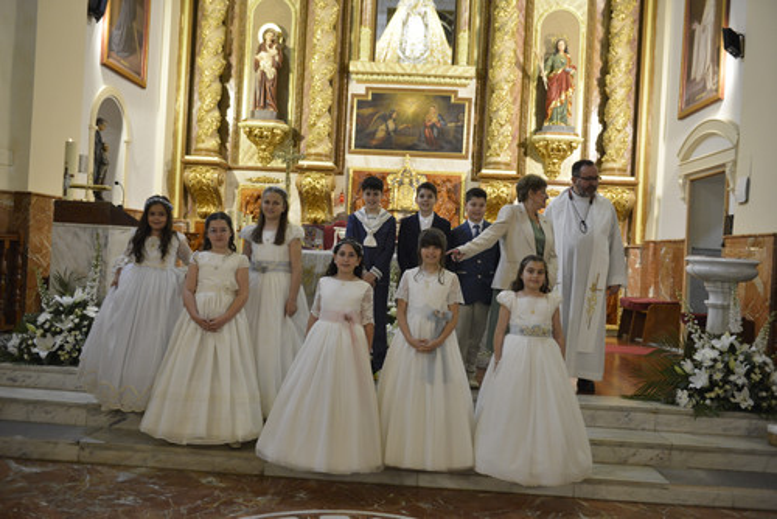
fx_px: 691
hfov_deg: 58.7
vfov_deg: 41.2
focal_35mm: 32
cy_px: 260
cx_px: 388
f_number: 3.2
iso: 2500
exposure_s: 1/200
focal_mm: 32
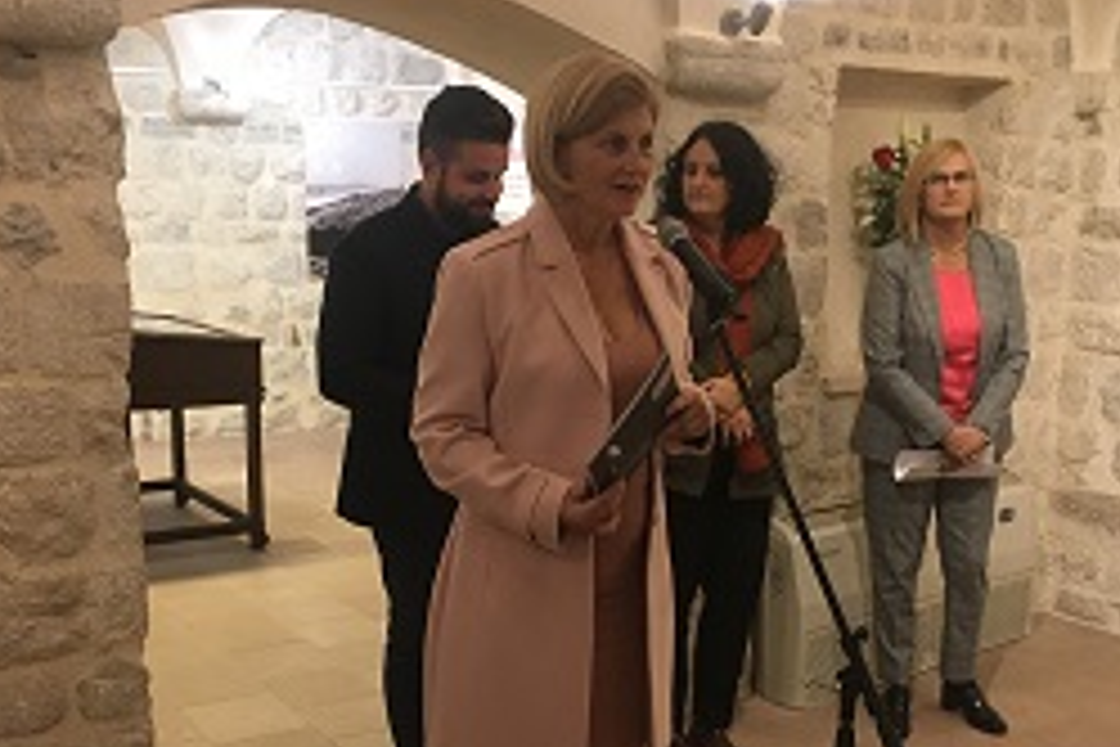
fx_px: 1369
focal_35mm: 44
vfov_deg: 30.2
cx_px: 578
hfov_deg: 44.5
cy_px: 529
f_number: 2.2
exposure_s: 1/33
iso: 200
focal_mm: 4.15
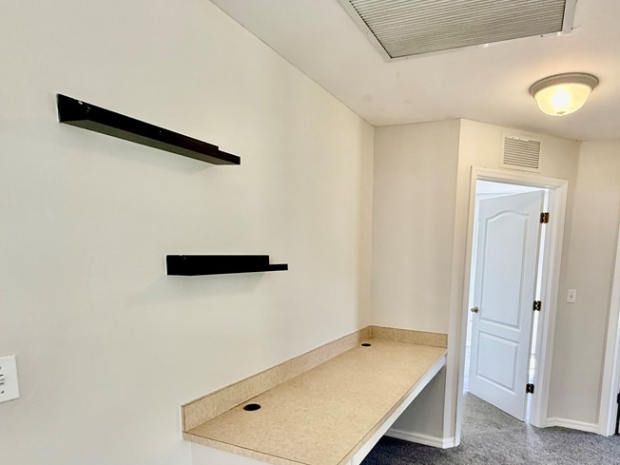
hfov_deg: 75.1
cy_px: 304
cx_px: 386
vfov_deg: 59.9
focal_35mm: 22
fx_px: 394
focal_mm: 2.22
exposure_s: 1/120
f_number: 2.2
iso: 200
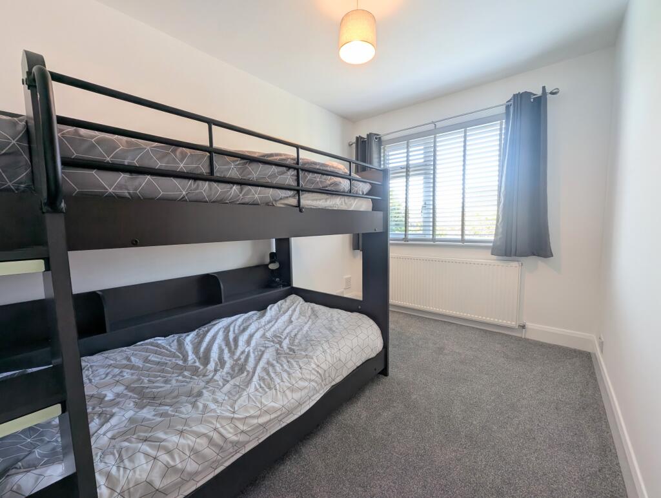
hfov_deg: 106.1
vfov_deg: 90.1
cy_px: 249
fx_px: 249
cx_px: 330
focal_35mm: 13
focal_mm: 1.95
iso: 41
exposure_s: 1/44.1
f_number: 2.2
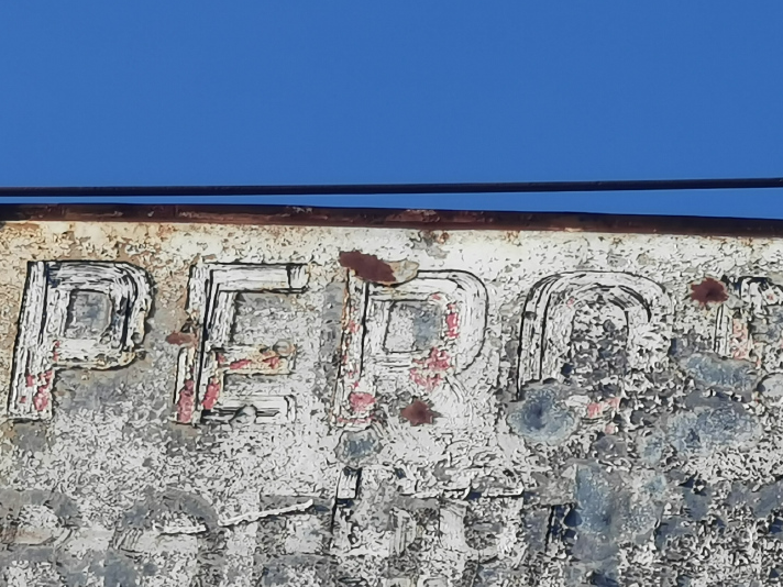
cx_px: 626
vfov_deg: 3.4
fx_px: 9749
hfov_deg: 4.6
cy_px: 495
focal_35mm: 431
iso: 50
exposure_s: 1/413
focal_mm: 14.46
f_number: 3.4
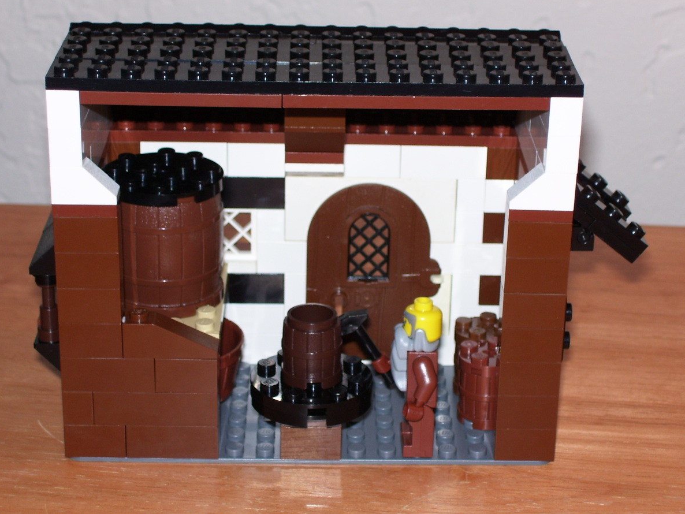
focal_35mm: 88
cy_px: 255
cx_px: 343
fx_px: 1742
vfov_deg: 16.8
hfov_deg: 22.2
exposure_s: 1/90
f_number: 4.3
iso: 80
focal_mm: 14.3
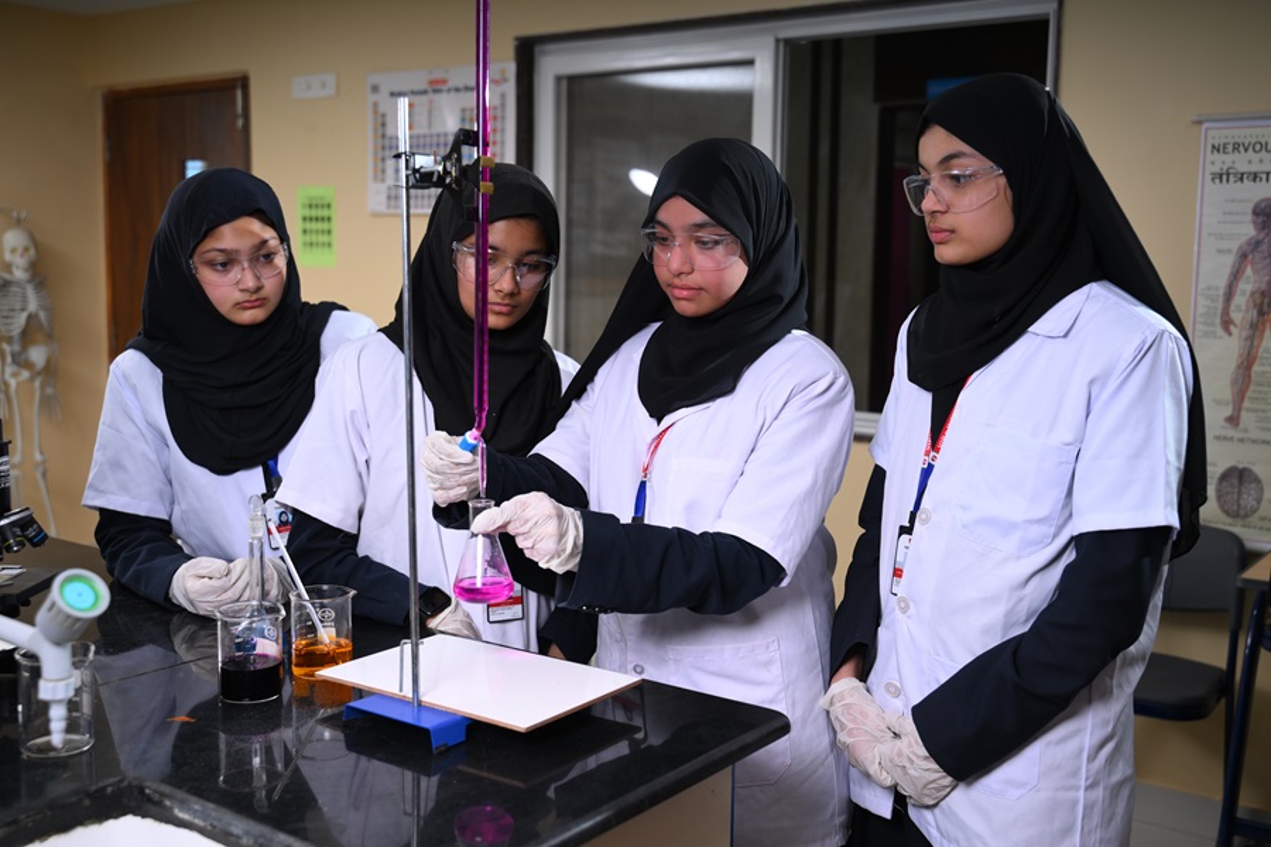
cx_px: 636
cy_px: 424
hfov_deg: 50.7
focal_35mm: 38
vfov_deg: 35.1
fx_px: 1342
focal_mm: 38
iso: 125
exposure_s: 1/200
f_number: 3.5
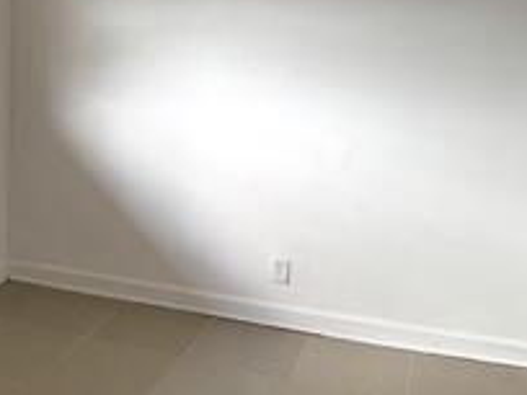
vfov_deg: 29.9
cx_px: 217
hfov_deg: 40.3
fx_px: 716
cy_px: 62
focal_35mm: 47
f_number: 1.78
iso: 100
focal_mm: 6.76
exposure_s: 1/120
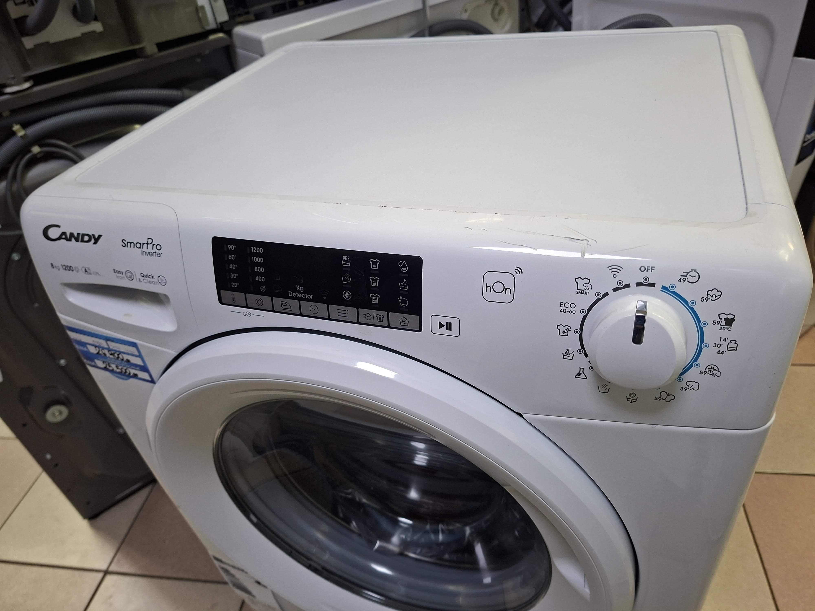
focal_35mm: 23
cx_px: 408
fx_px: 542
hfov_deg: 73.9
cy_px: 306
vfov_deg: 58.9
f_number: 1.8
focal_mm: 5.54
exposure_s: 1/50
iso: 200
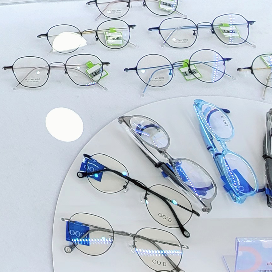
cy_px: -65
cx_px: -153
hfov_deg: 23.8
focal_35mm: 54
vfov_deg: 27.3
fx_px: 480
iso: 50
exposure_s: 1/250
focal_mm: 2.2
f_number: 2.2
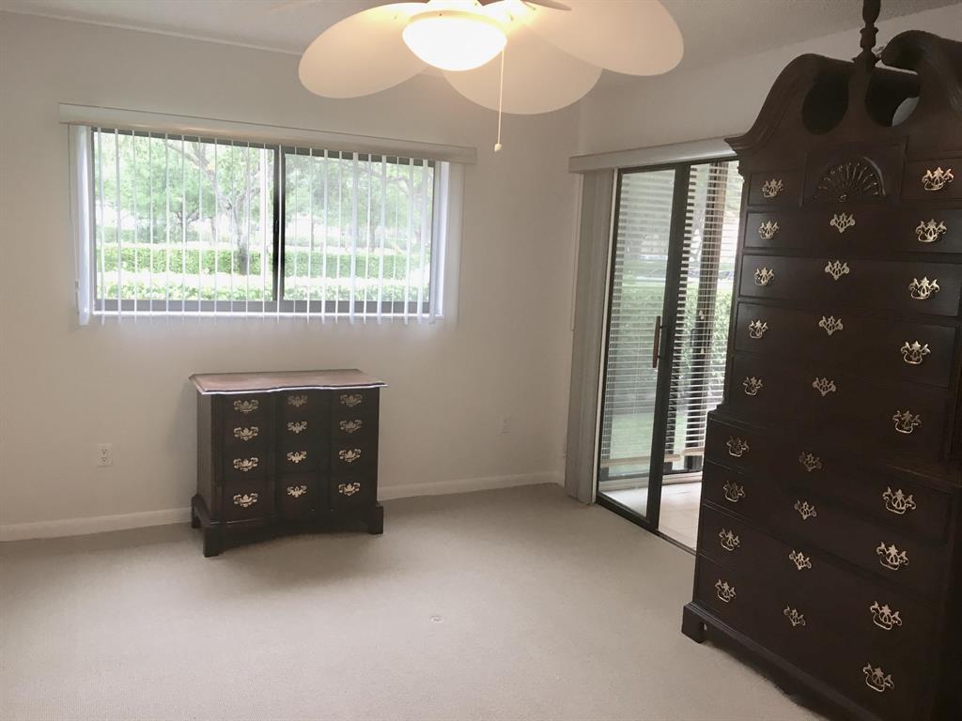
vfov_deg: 48.2
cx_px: 481
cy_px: 360
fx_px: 806
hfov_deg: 61.7
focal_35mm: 29
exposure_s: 1/30
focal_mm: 4.15
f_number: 2.2
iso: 50
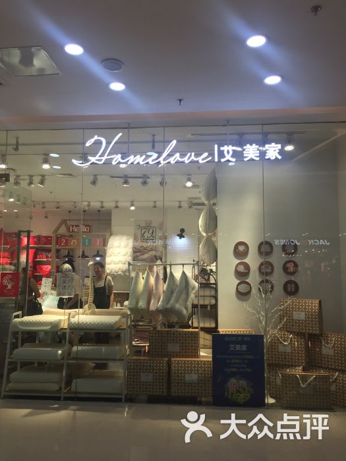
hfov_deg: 48.2
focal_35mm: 29
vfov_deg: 61.7
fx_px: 386
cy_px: 230
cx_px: 173
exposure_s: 1/100
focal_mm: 4.15
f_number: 2.2
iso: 40
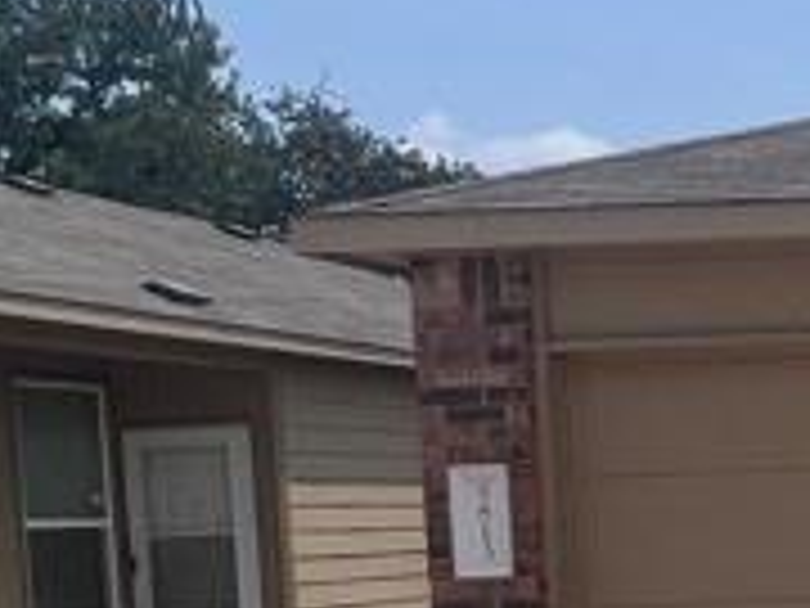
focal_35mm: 74
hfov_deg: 19.1
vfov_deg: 19.5
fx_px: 1732
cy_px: 549
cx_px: 1503
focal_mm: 1.57
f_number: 1.8
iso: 32
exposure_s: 1/2421
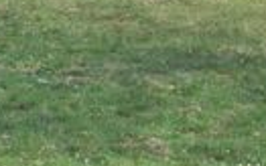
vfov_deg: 4.0
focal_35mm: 329
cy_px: -170
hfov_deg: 6.3
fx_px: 2386
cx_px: -156
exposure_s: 1/400
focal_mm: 55
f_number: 10
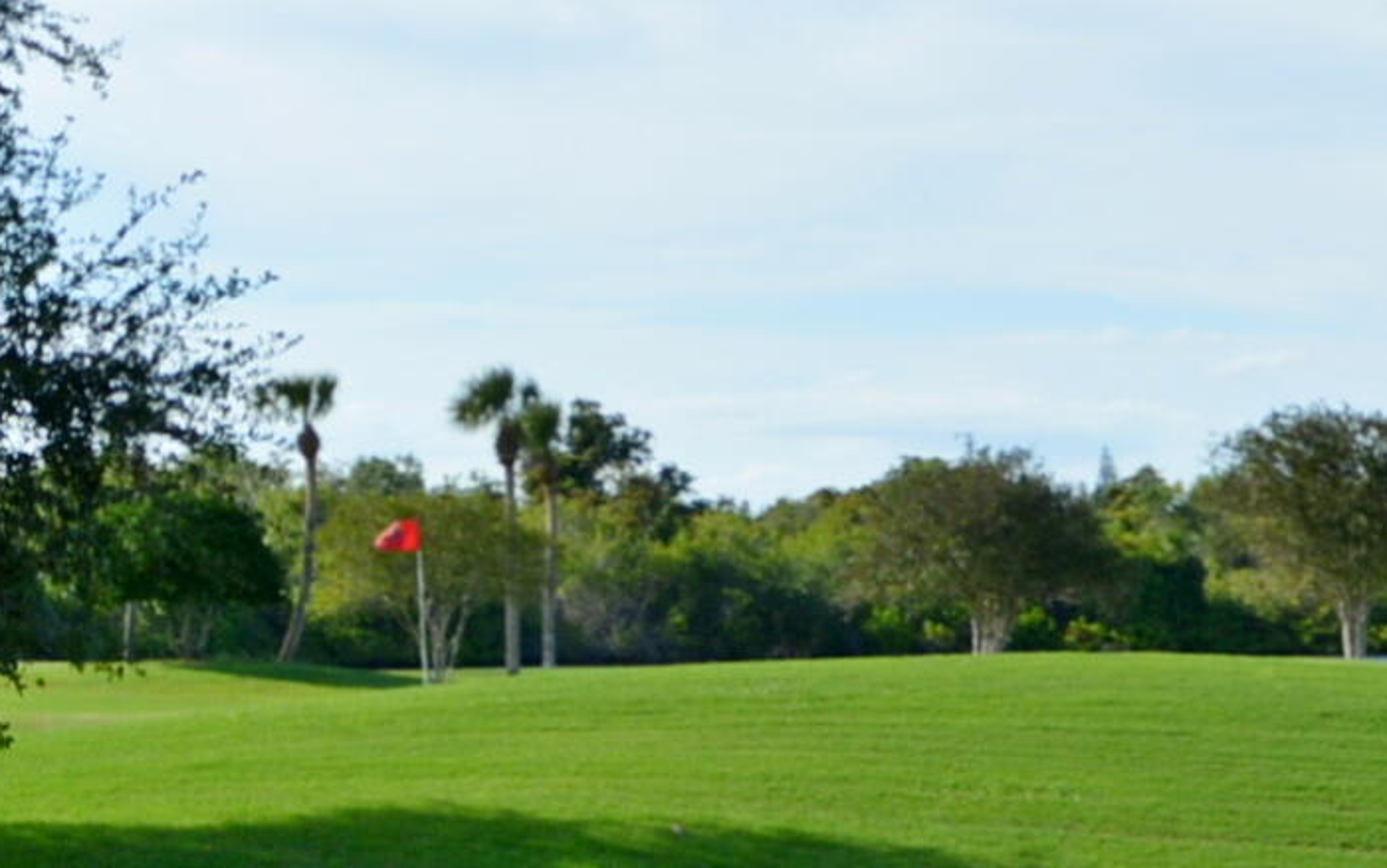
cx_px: 1351
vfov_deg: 10.5
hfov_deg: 16.5
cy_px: 614
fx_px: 4695
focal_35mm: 124
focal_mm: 19
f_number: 8
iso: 125
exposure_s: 1/250
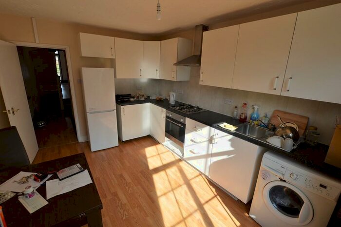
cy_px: 114
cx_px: 170
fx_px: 142
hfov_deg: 100.4
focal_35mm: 15
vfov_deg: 77.3
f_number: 5.6
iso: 110
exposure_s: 1/125
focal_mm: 10
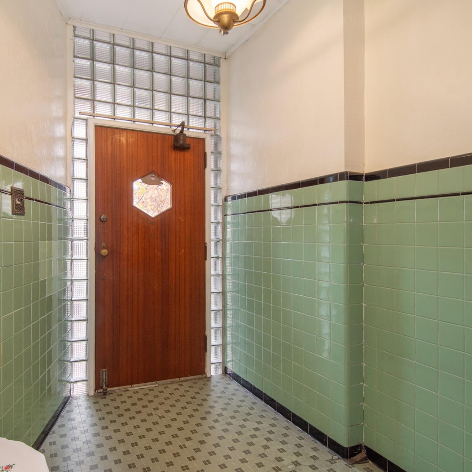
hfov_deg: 69.7
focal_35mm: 22
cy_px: 235
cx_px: 188
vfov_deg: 70.5
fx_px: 334
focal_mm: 11
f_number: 8
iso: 640
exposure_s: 1/25
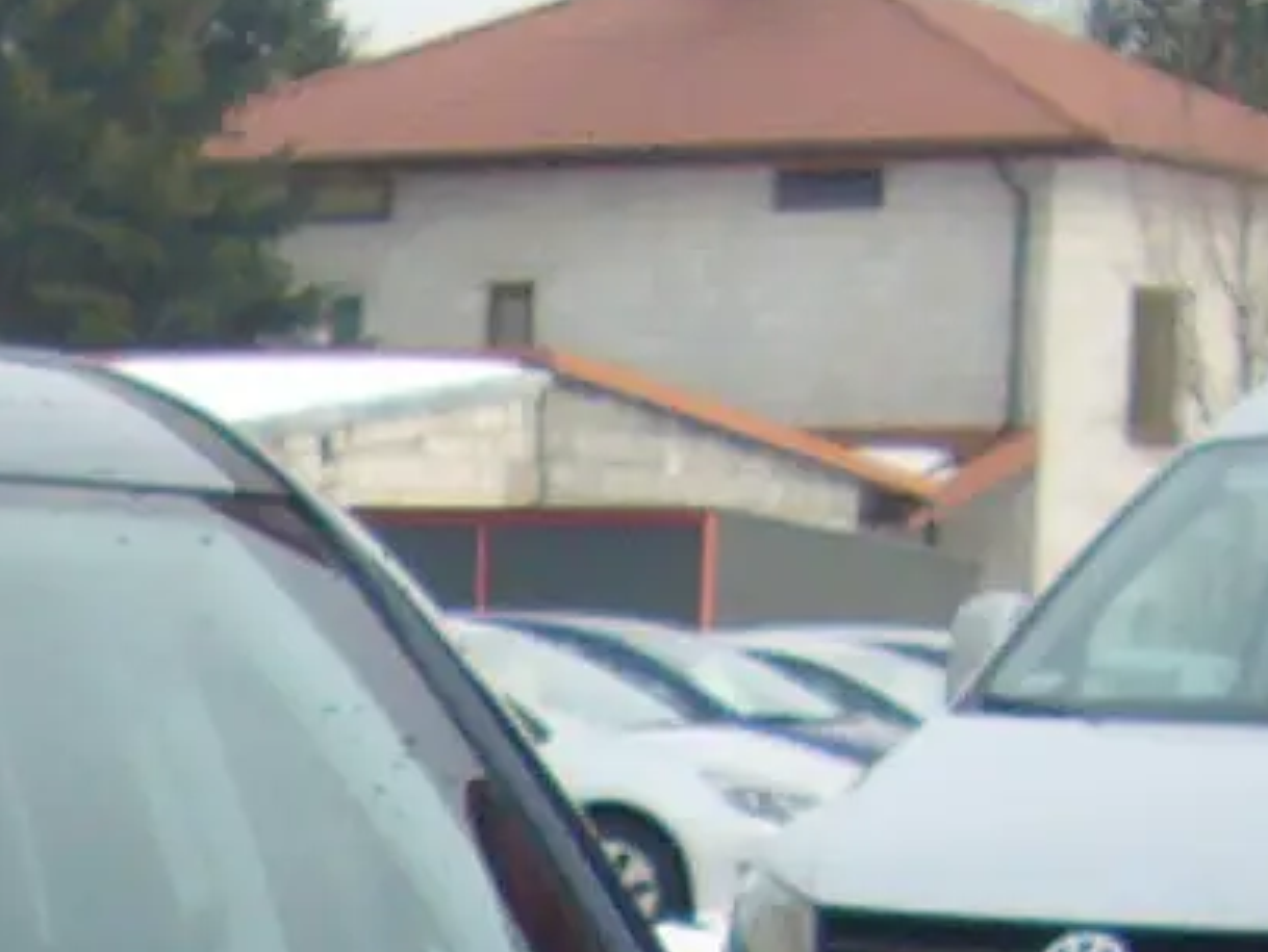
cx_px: -753
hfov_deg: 9.8
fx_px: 7111
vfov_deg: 7.3
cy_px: 2079
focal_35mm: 194
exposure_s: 1/250
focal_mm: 4.6
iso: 80
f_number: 2.8
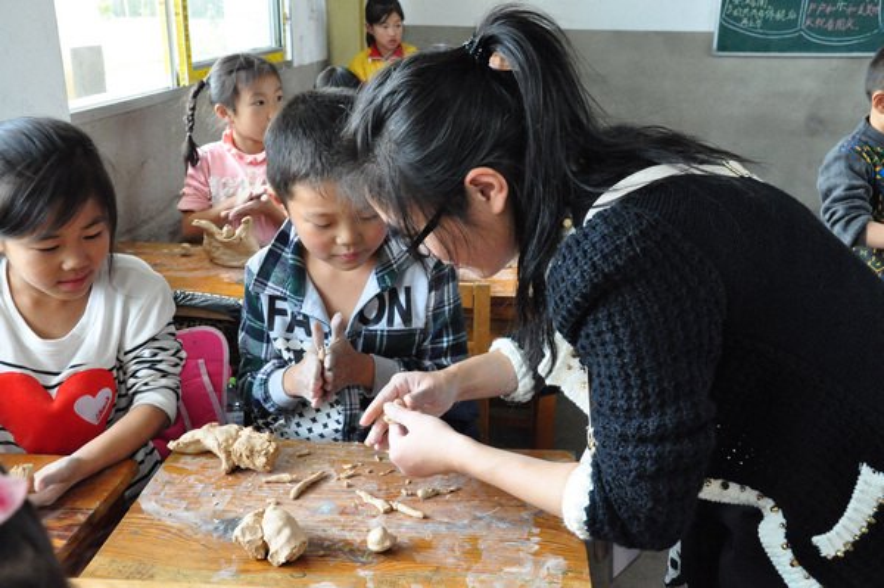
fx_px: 957
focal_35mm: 39
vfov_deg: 34.2
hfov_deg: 49.6
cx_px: 442
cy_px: 294
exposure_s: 1/125
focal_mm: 26
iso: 3200
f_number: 9
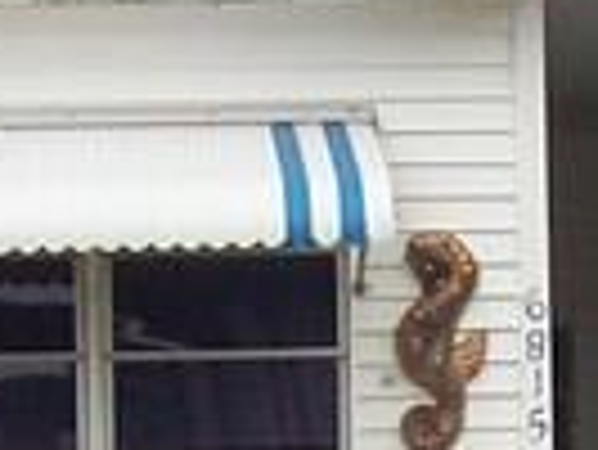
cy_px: 664
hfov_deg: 7.1
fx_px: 4790
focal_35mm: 277
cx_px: 220
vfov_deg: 5.3
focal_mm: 6
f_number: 4.8
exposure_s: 1/559
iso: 80
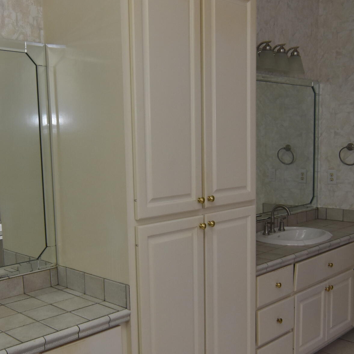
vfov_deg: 42.7
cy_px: 210
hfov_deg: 42.7
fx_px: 451
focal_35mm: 39
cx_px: 153
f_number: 5
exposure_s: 1/100
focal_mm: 12
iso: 800
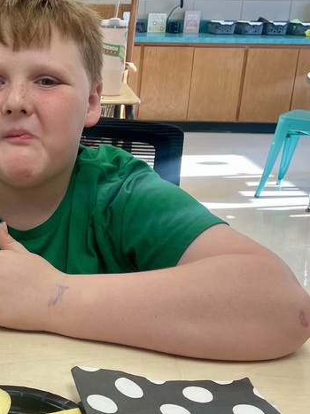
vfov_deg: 33.8
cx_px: 5
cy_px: 216
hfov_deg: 24.6
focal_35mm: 57
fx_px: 681
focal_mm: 4.2
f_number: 1.6
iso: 64
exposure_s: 1/120
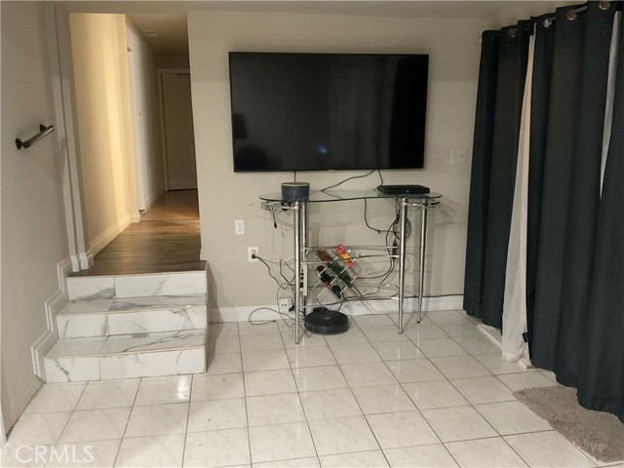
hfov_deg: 61.7
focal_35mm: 29
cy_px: 234
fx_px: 523
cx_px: 312
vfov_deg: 48.2
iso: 400
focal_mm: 3
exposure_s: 1/30
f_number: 1.8
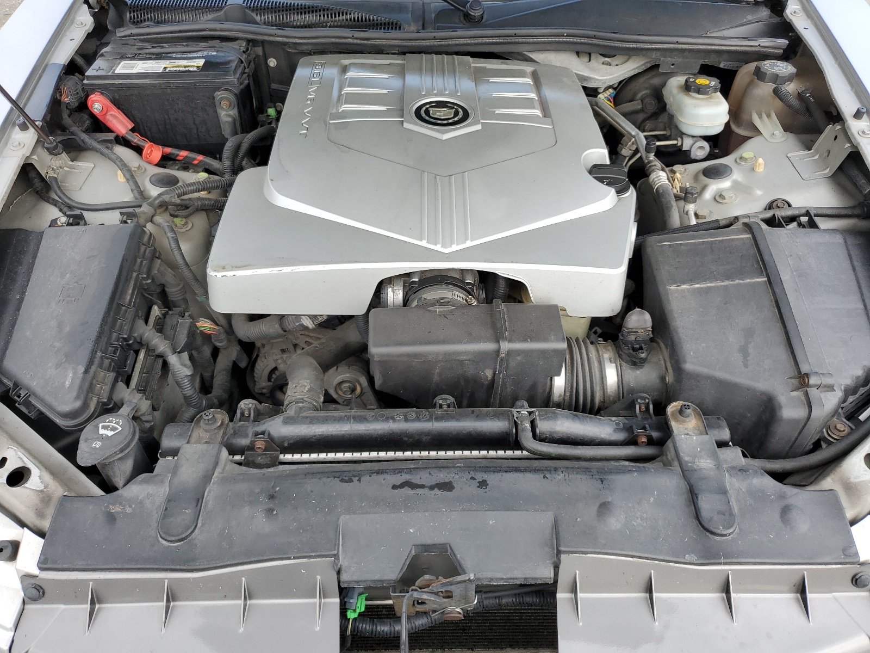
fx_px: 653
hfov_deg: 67.3
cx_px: 435
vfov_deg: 53.1
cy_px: 326
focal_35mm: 26
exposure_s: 1/667
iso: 50
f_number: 1.5
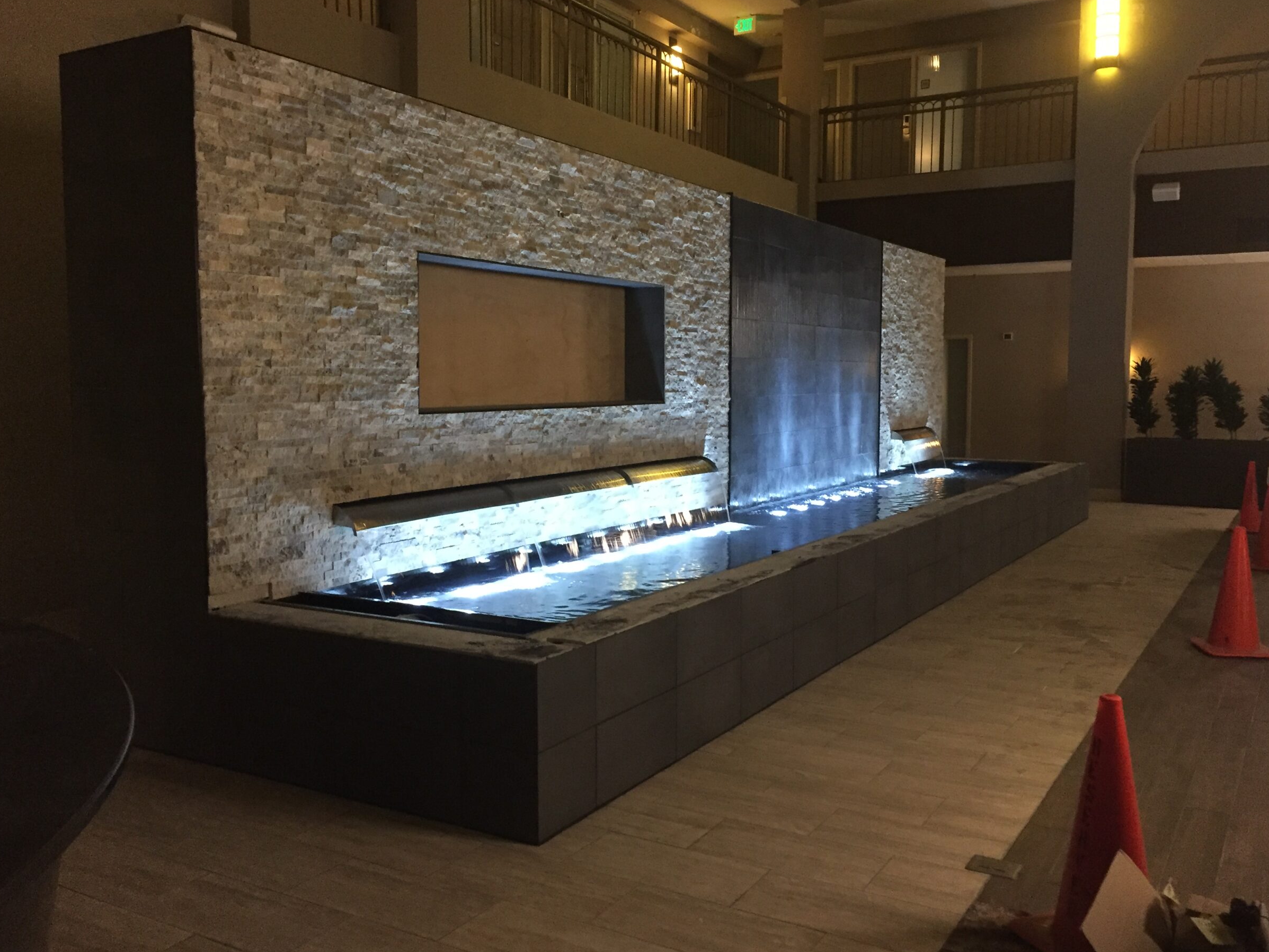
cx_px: 640
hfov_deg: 58.4
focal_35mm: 31
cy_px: 459
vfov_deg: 45.4
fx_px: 1136
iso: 320
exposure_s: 1/15
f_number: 2.2
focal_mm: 4.15
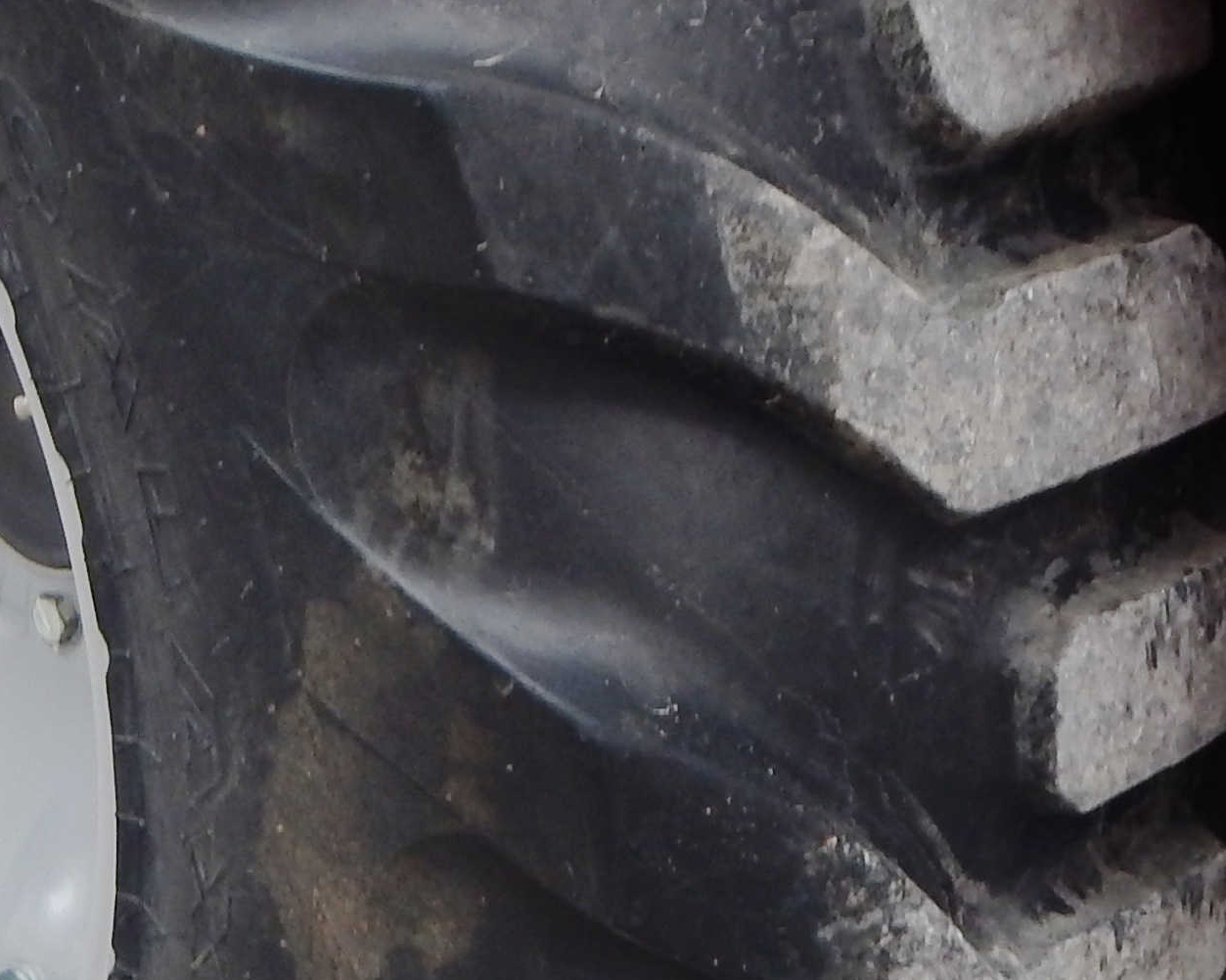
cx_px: 248
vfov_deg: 19.4
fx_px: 2866
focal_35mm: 79
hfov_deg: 23.8
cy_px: 445
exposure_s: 1/40
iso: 125
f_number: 3
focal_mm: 4
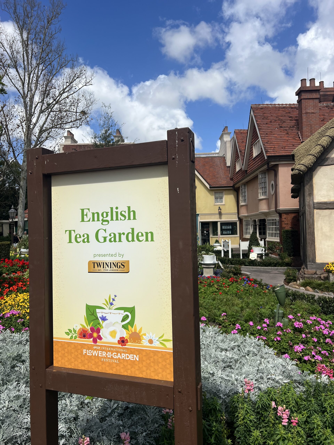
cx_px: 167
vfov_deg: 67.3
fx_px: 334
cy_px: 222
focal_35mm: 26
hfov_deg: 53.1
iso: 50
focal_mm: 5.7
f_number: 1.5
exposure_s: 1/6211
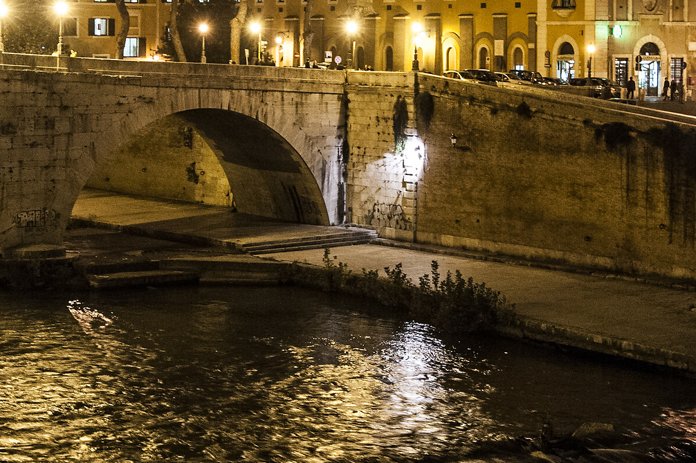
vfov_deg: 12.9
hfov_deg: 19.5
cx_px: 314
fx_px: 2028
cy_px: 80
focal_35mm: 105
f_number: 5
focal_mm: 44
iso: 2500
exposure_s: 1/6
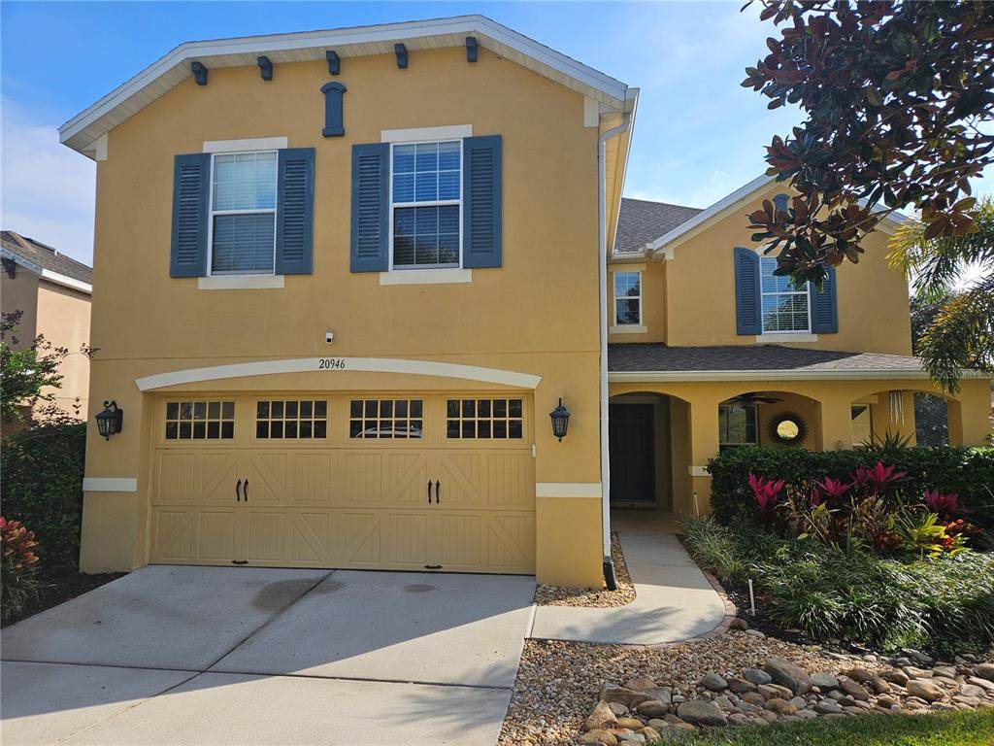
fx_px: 660
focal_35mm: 23
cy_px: 373
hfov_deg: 73.9
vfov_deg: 58.9
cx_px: 497
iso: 25
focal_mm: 5.4
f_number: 1.8
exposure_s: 1/1399
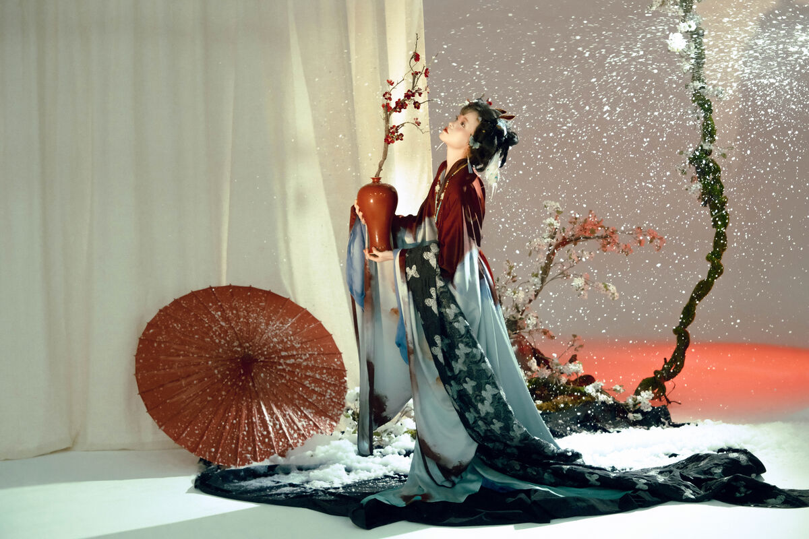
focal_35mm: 56
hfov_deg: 35.6
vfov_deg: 24.2
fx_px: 1258
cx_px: 404
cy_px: 270
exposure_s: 1/250
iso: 2000
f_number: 2.8
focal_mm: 37.6
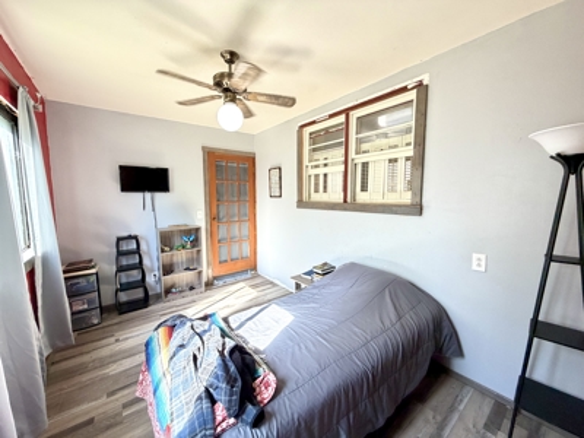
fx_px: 236
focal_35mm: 14
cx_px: 292
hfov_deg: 102.1
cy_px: 219
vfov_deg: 85.7
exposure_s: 1/121
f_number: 2.2
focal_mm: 2.22
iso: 320
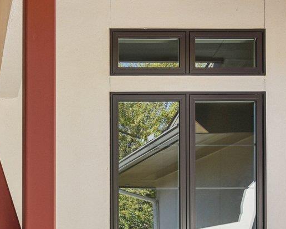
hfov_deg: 26.0
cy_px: 271
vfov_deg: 21.3
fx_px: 567
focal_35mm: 67
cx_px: -35
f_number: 8
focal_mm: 18
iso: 100
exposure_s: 1/60
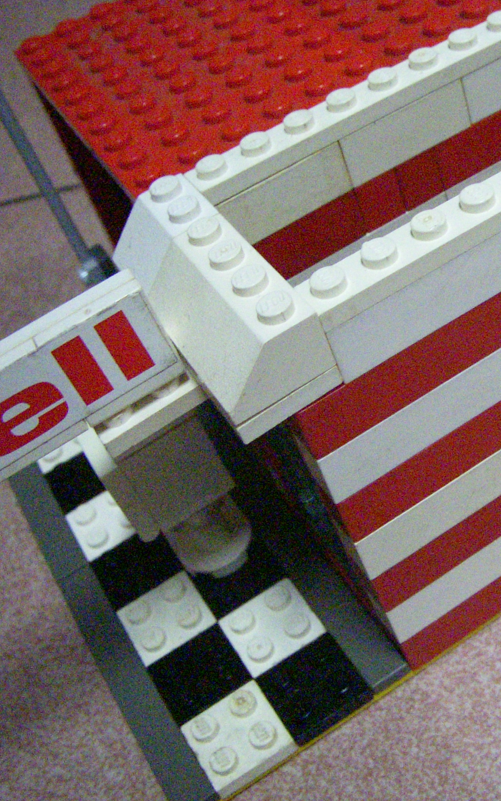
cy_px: 399
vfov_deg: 37.5
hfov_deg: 22.8
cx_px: 531
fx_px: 1180
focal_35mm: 54
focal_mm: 6.3
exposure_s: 1/50
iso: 1600
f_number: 3.3
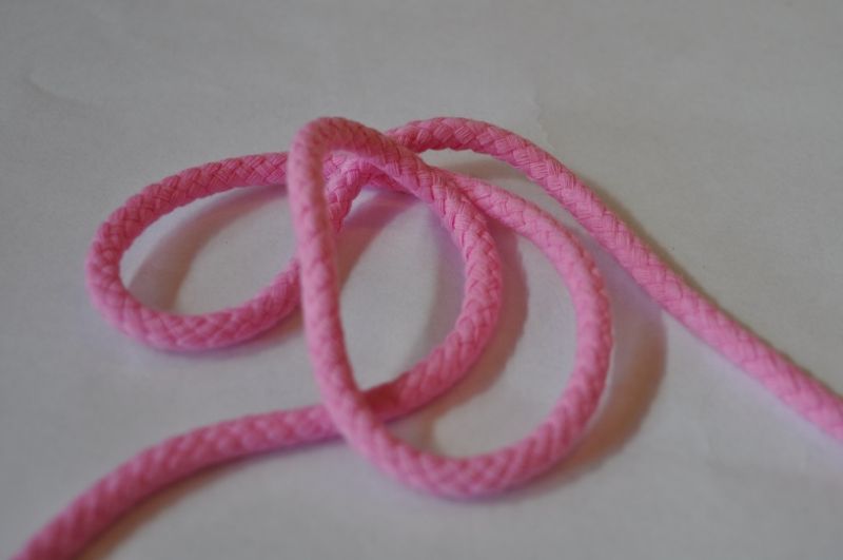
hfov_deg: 33.4
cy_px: 280
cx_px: 422
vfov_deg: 22.6
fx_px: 1403
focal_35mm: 60
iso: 320
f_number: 5.6
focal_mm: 40
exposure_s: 1/125
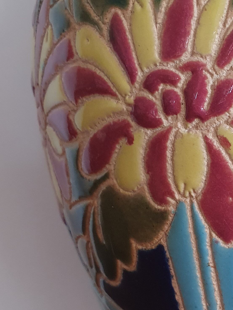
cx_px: 312
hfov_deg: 19.0
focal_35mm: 71
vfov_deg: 26.9
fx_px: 637
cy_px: 242
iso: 200
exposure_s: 1/50
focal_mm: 4.32
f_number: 2.4
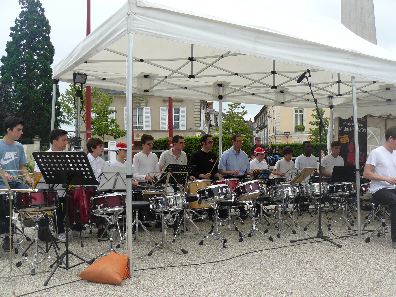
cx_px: 198
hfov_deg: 51.4
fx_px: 412
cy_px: 148
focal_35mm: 36
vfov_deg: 39.7
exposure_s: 1/100
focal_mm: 6
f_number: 3.6
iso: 100
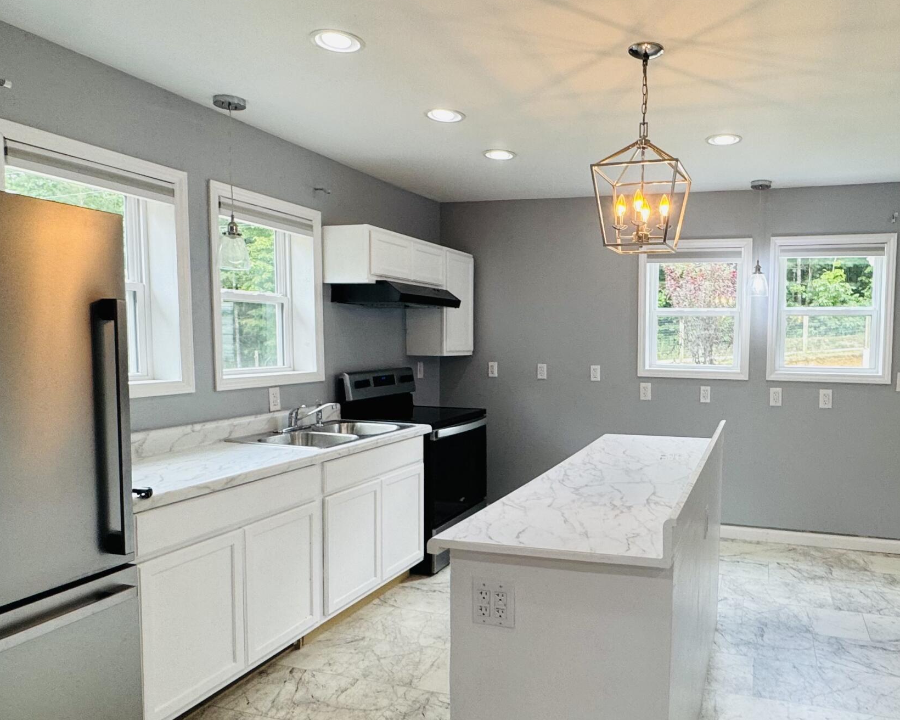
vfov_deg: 56.7
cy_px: 390
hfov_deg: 66.6
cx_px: 584
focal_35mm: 25
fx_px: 666
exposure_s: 1/120
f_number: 2.2
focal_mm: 2.22
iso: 125
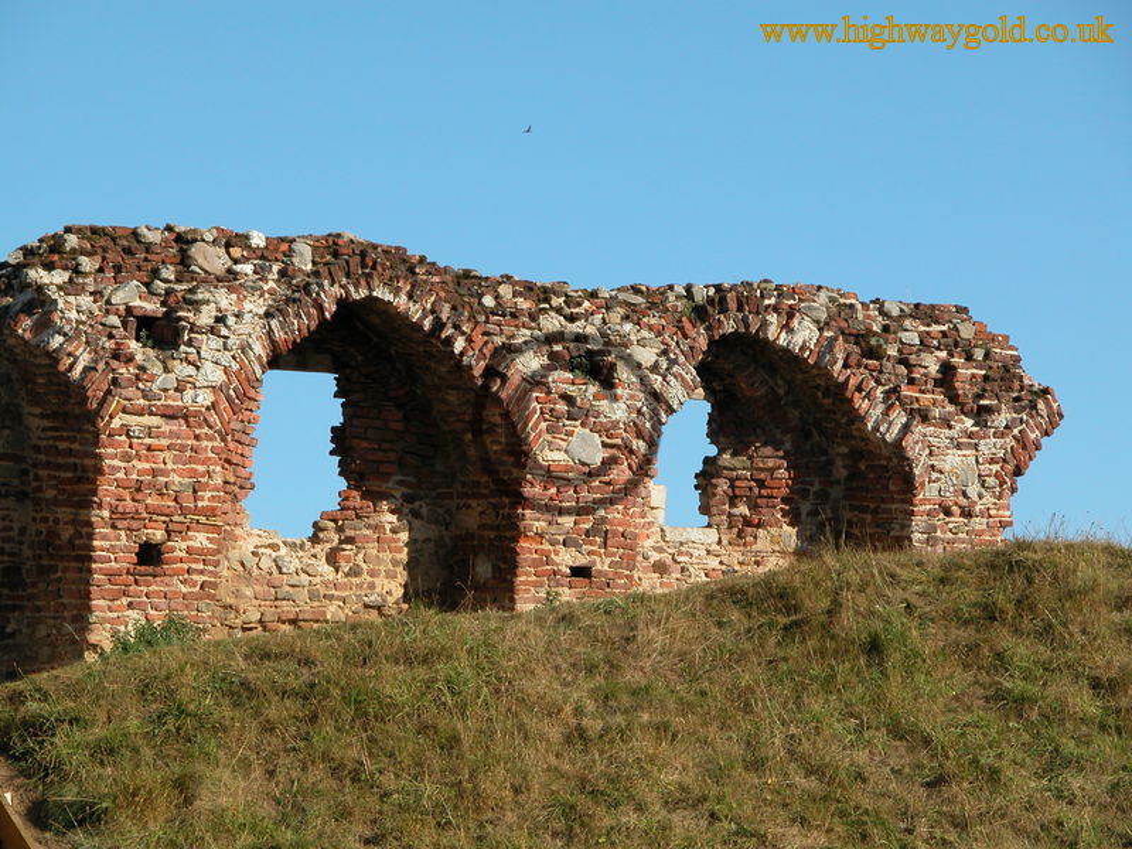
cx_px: 566
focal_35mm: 176
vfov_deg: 8.4
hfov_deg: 11.2
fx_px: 5755
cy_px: 424
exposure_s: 1/396
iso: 100
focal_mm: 44.7
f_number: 5.6
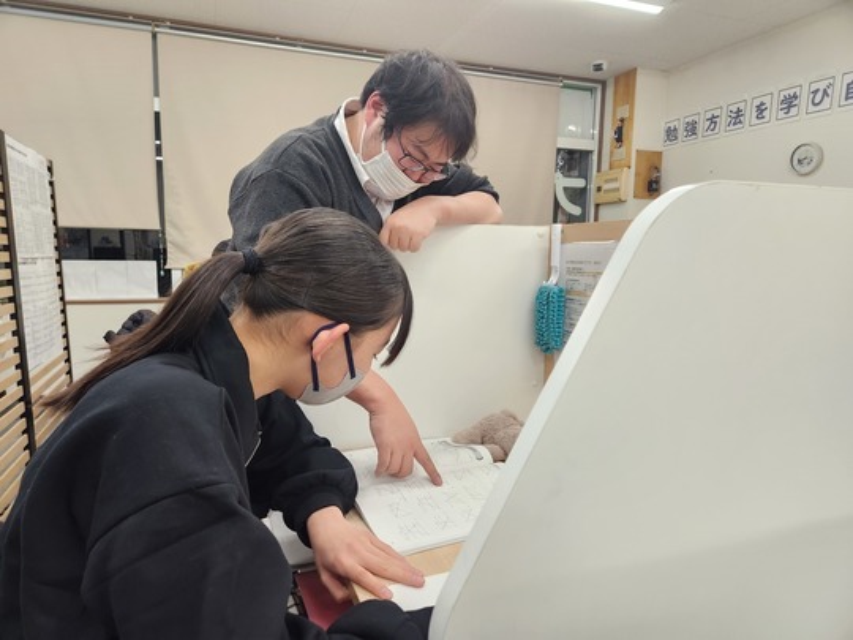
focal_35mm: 23
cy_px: 320
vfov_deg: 58.9
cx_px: 426
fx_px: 567
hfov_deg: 73.9
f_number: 1.8
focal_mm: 5.4
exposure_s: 1/180
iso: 200
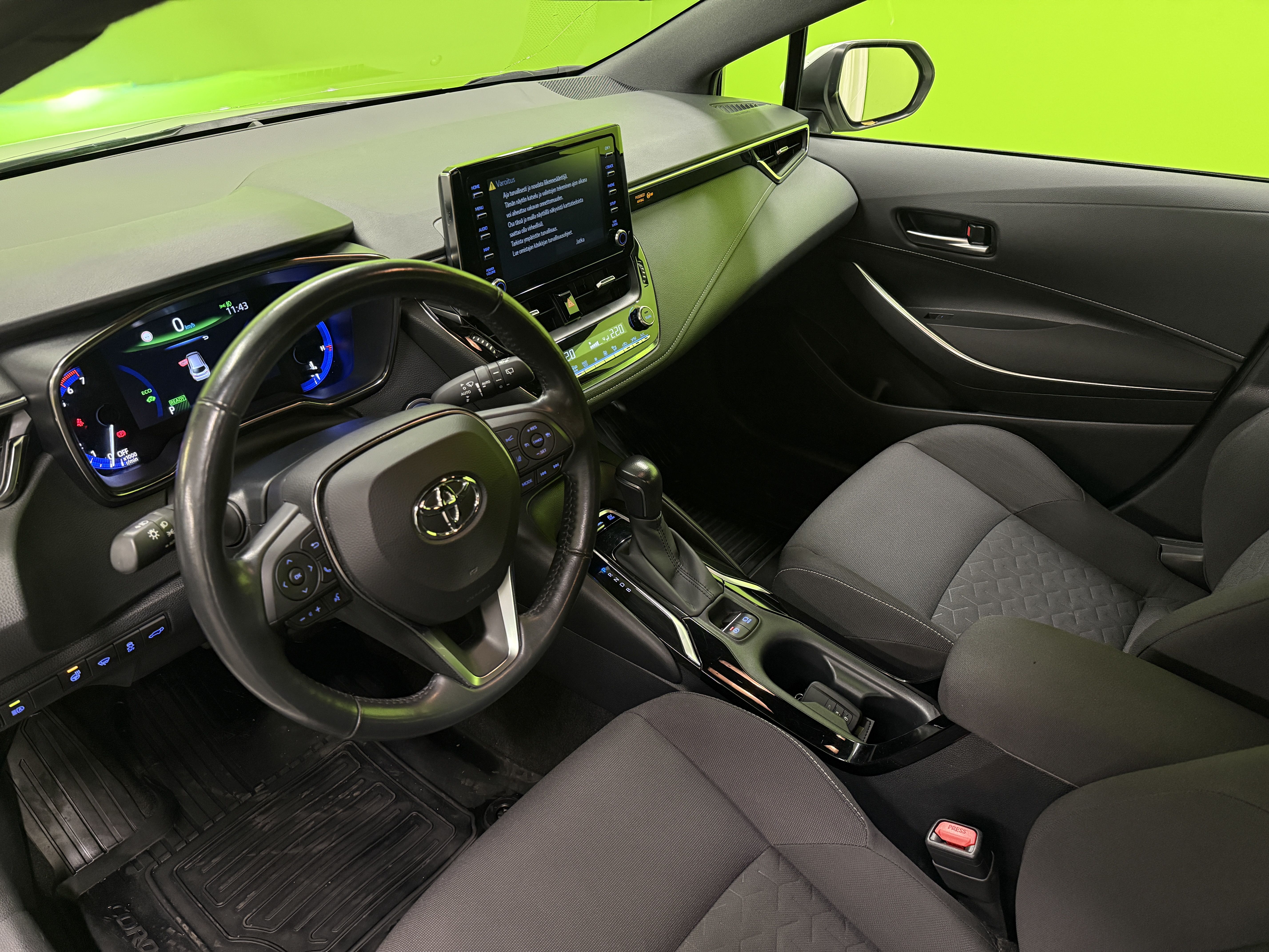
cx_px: 634
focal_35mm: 24
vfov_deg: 56.8
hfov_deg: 71.6
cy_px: 476
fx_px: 880
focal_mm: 6.76
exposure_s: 1/50
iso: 500
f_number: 1.78
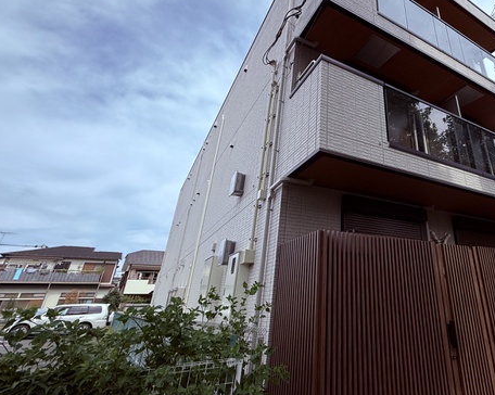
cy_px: 151
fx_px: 307
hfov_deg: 73.4
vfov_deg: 64.6
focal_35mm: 21
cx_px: 358
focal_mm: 2.22
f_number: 2.2
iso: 50
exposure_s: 1/1497
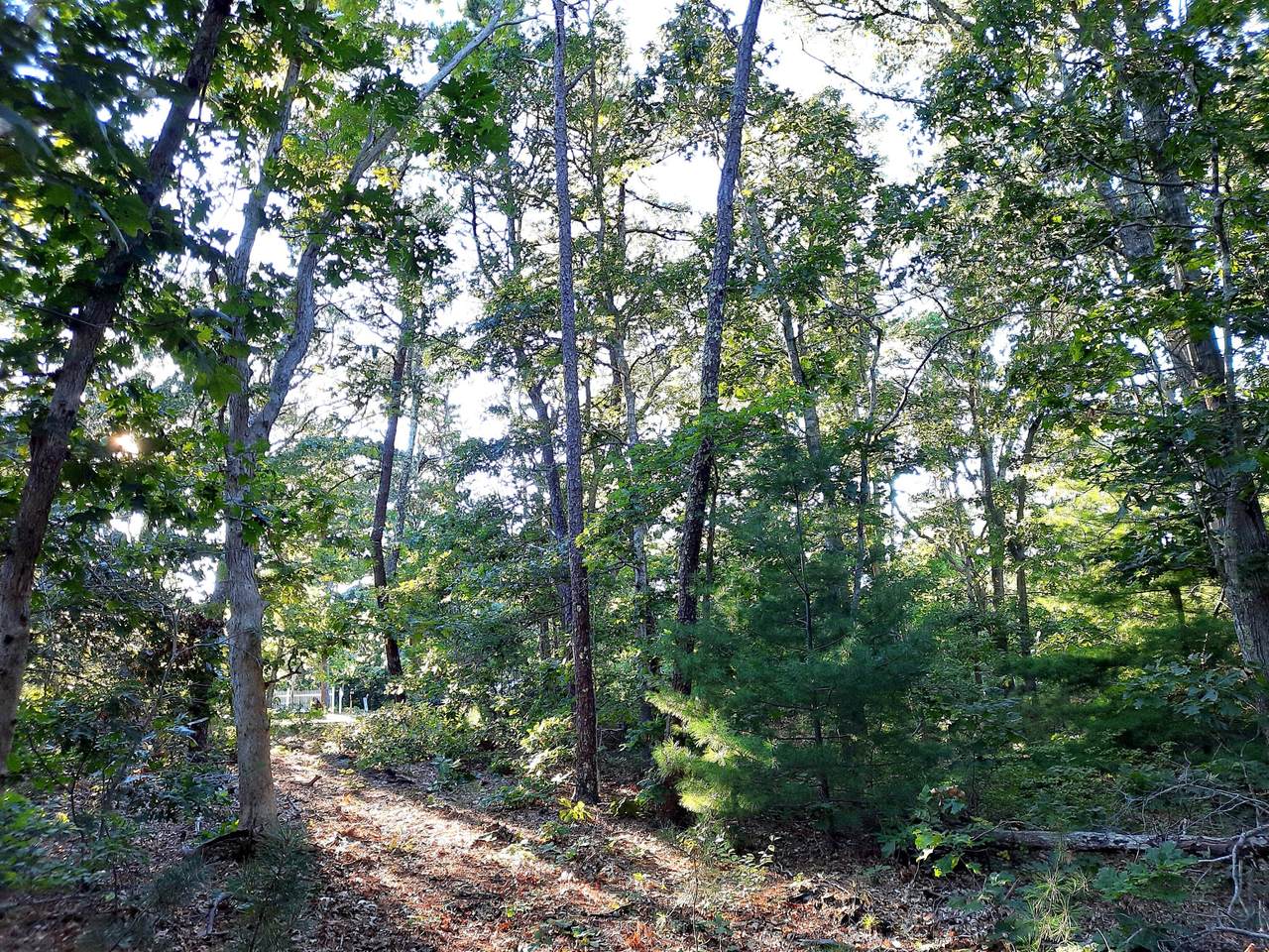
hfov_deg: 69.4
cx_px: 634
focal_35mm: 25
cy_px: 476
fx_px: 916
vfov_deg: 54.9
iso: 50
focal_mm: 4.6
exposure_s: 1/60
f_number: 2
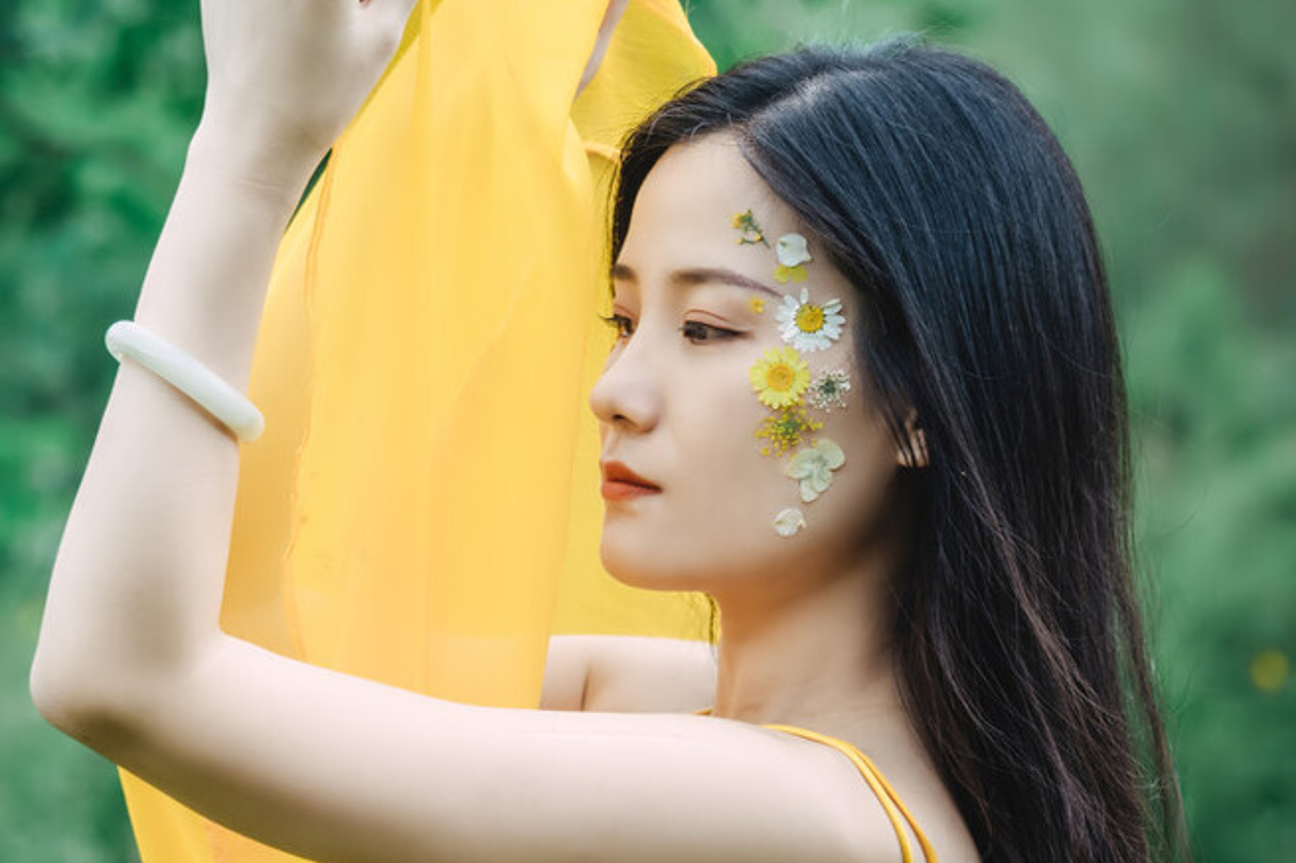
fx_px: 7306
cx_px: 454
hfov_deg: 10.1
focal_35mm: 203
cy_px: 572
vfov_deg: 6.8
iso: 160
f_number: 5
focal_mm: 111
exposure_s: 1/125
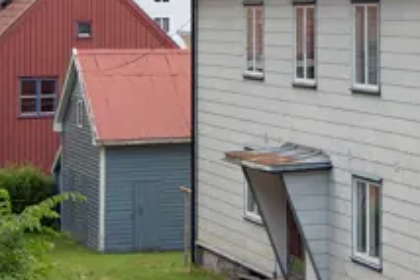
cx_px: 446
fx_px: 1634
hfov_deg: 14.4
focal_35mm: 140
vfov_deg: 9.7
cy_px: -23
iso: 200
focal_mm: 40
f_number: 8
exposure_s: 1/125
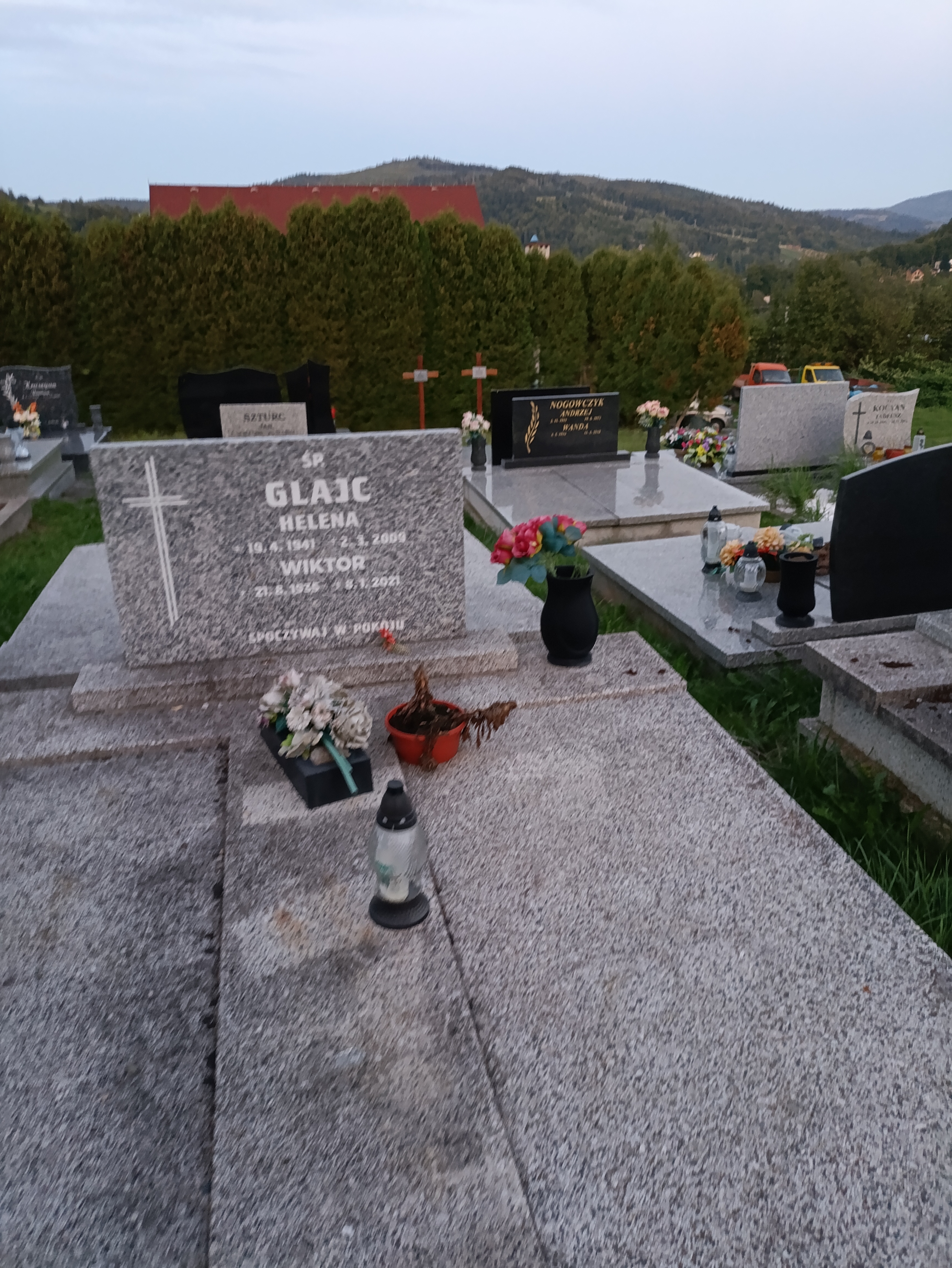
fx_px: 916
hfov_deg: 54.9
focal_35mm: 25
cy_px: 634
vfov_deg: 69.4
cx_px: 476
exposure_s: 1/25
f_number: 1.7
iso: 1250
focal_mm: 4.71
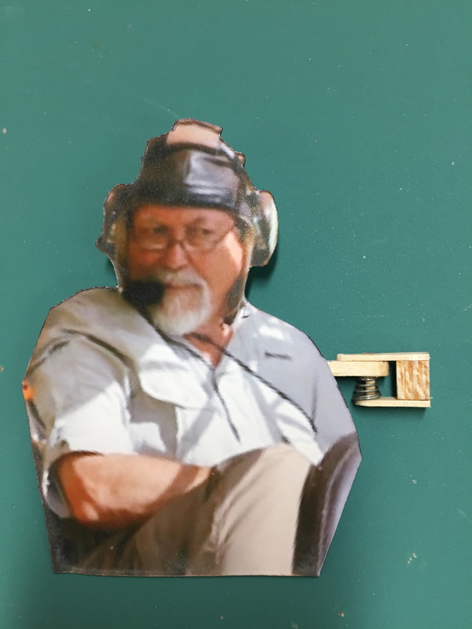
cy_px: 314
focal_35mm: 29
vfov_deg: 61.7
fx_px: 527
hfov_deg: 48.2
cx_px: 236
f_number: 2.2
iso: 64
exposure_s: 1/30
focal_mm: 4.15
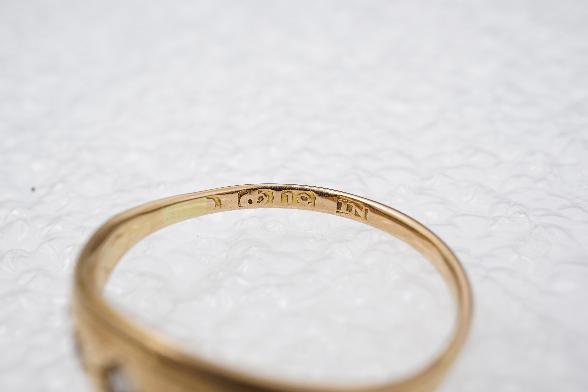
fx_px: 735
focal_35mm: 45
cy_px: 196
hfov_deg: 43.6
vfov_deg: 29.9
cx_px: 294
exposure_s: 1/125
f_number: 20
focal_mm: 30
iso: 500
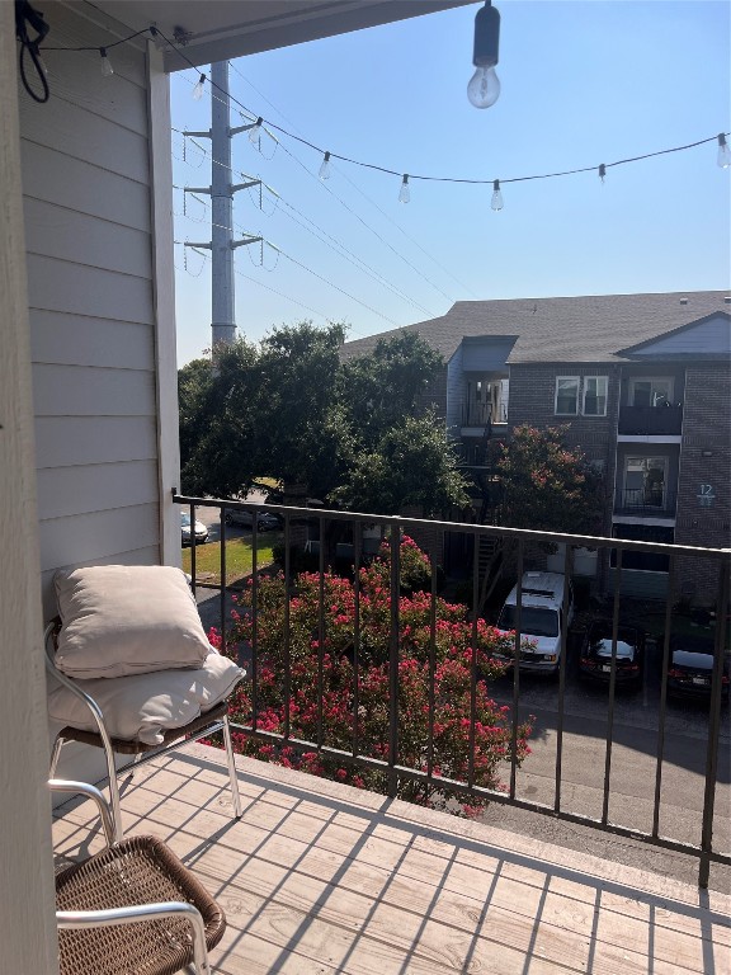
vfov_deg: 67.3
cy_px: 488
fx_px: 732
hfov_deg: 53.1
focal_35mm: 26
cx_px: 366
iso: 50
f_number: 1.5
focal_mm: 5.7
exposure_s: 1/8000
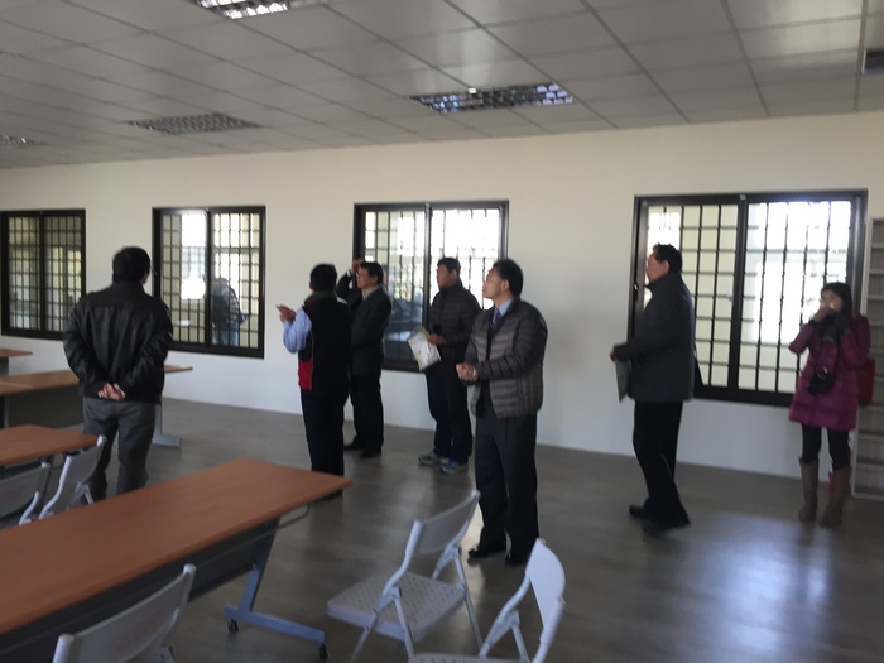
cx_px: 442
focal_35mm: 29
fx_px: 741
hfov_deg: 61.7
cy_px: 332
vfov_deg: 48.2
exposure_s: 1/30
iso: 64
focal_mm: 4.15
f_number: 2.2
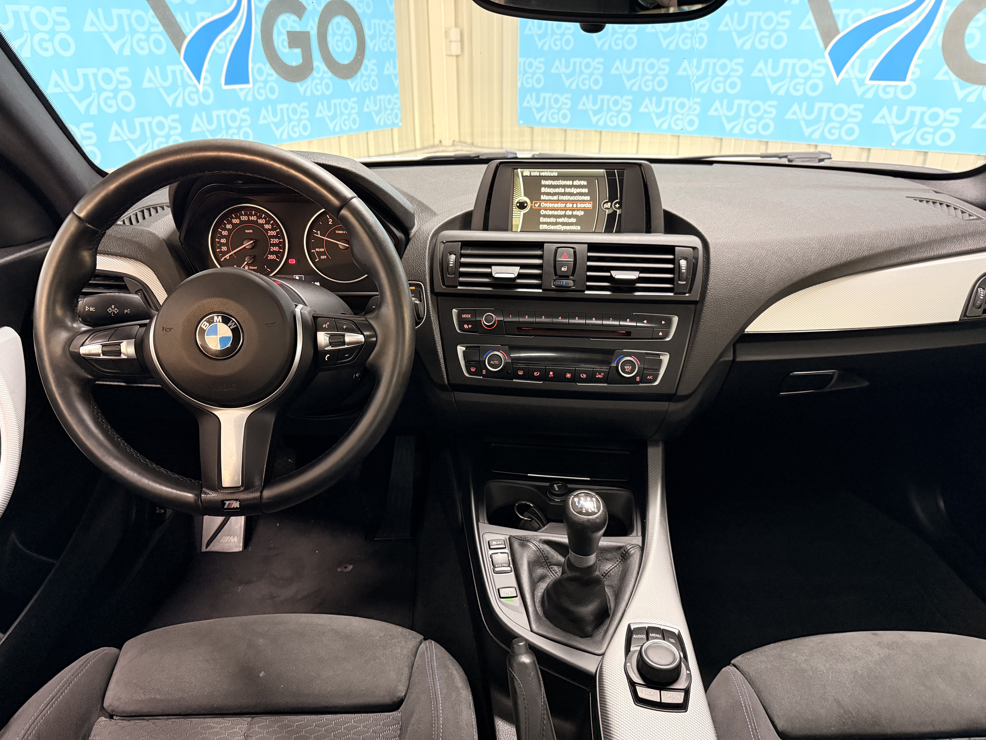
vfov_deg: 56.8
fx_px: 684
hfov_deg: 71.6
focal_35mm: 24
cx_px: 493
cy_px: 370
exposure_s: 1/33
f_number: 1.78
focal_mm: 6.76
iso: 640
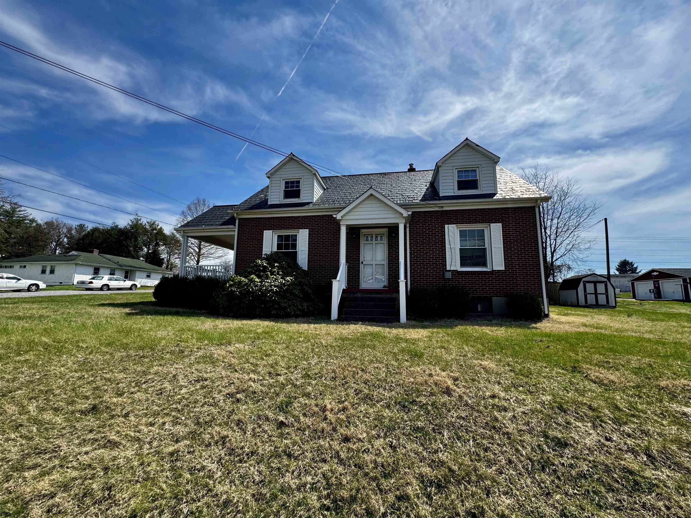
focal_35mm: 14
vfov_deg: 85.7
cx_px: 346
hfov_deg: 102.1
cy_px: 259
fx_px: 279
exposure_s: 1/1536
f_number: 2.2
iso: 40
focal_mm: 2.22
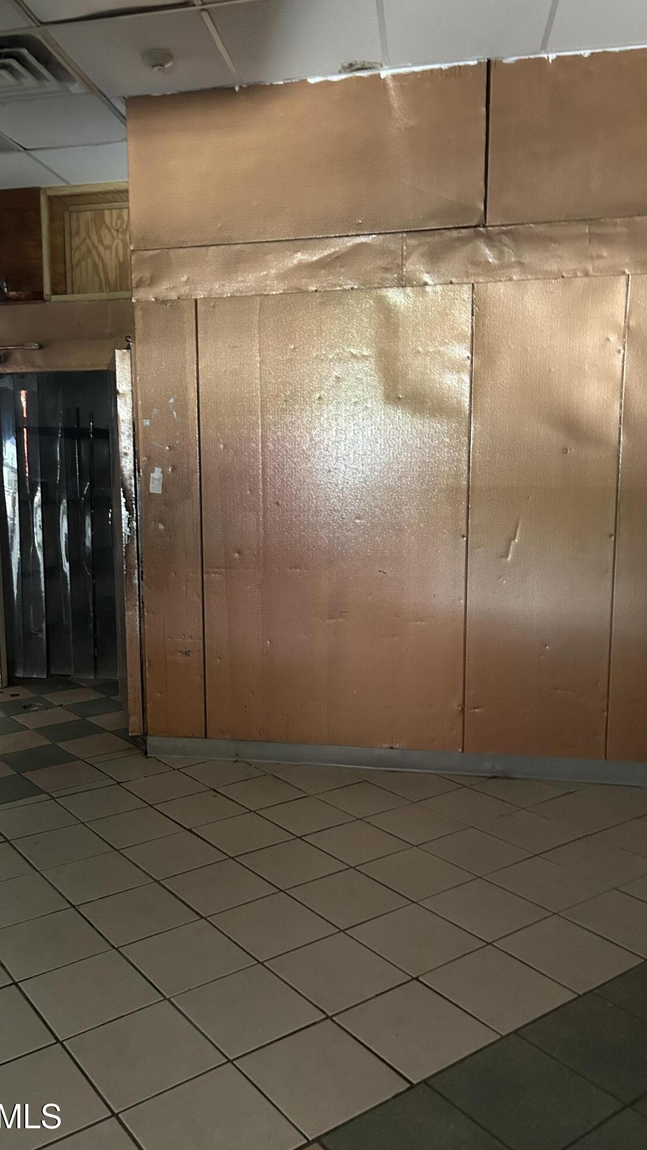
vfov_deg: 66.1
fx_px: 885
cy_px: 582
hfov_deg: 39.8
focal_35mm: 29
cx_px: 228
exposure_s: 1/35
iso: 640
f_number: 1.5
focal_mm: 5.7
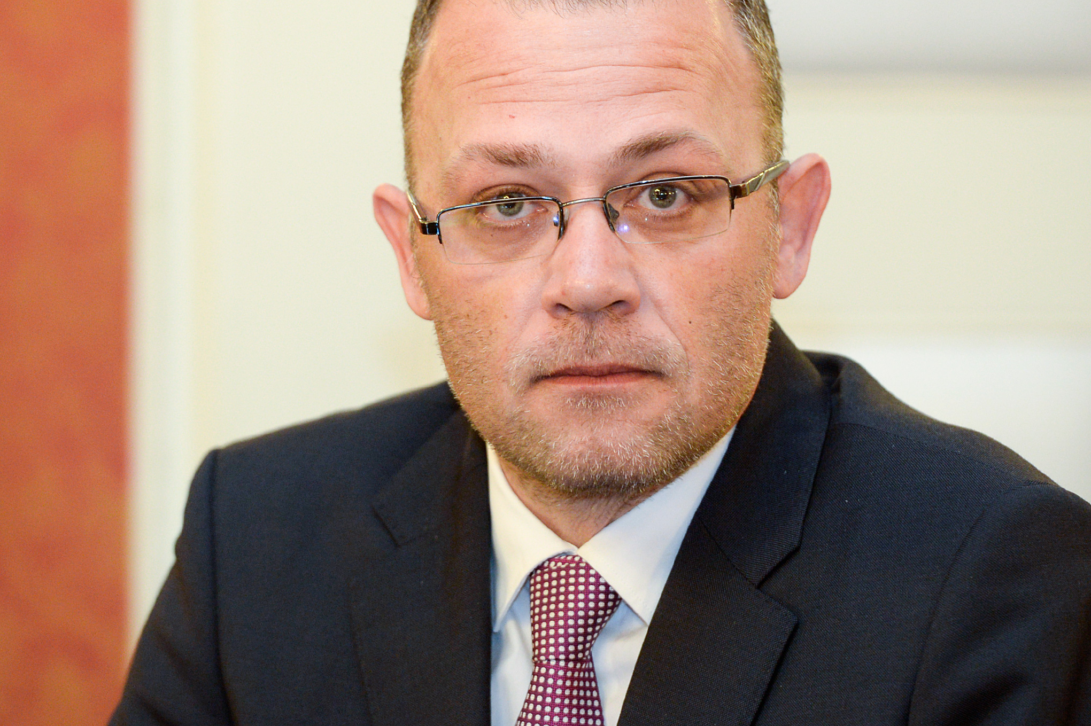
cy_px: 335
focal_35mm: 294
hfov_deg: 7.0
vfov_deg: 4.7
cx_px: 607
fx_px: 8906
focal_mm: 200
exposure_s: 1/160
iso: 2000
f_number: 3.2
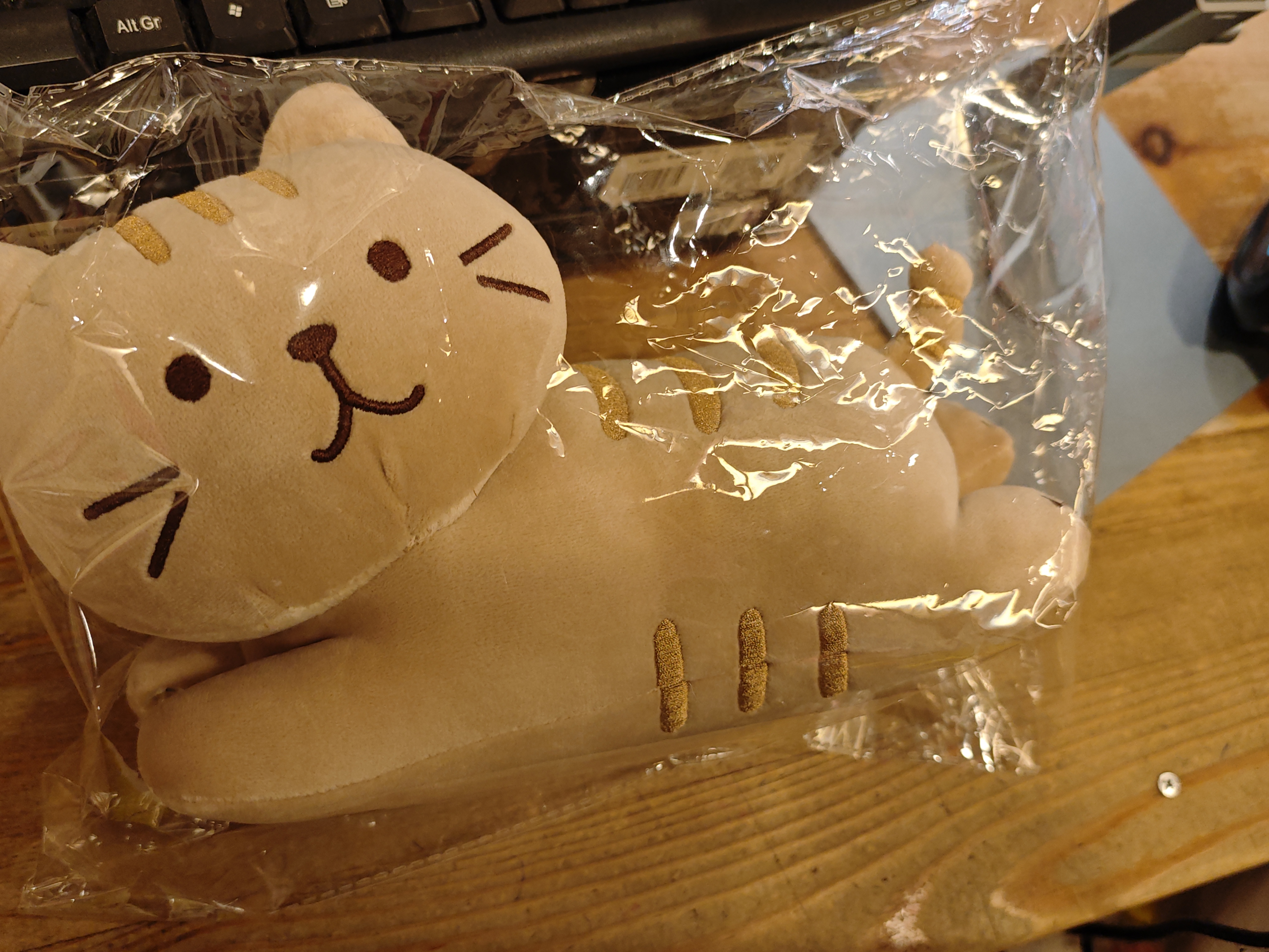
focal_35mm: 35
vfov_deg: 40.7
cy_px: 476
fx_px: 1283
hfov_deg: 52.6
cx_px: 634
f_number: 2
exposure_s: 1/50
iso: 400
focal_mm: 8.72
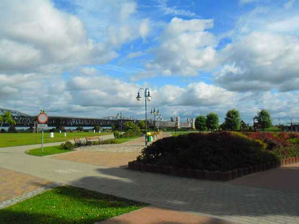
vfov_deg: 51.4
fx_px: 233
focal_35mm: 27
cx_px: 150
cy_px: 112
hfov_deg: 65.3
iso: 80
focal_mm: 4.9
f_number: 9
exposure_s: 1/206
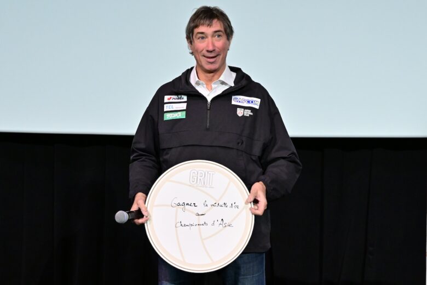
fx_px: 1613
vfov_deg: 10.1
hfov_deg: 15.1
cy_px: 142
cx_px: 214
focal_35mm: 136
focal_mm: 91
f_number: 6.3
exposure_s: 1/200
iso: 5000
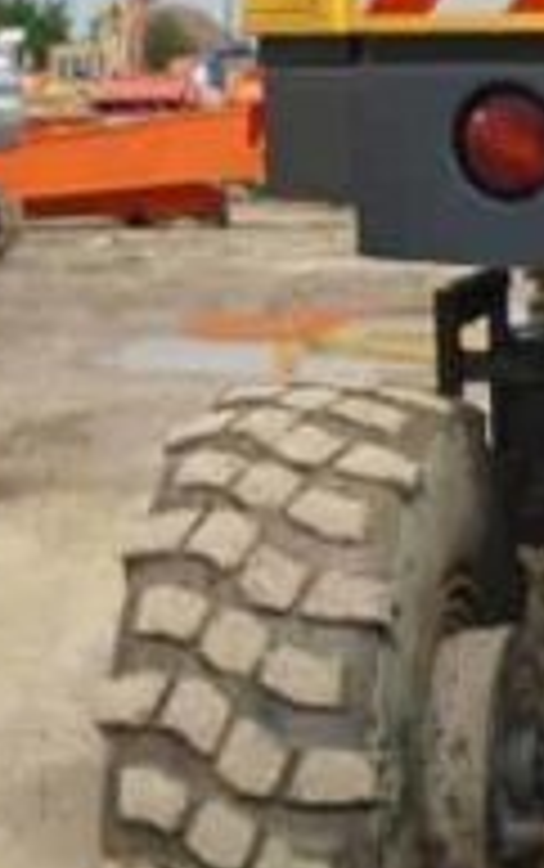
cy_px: 346
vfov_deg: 18.3
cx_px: 940
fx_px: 2698
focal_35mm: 114
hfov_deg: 10.9
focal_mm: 4.6
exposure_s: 1/160
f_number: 8
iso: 100
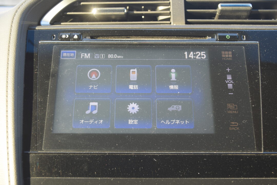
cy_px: 92
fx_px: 369
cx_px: 138
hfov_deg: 41.1
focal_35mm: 48
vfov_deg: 28.1
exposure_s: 1/80
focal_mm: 32
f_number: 4.8
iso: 400
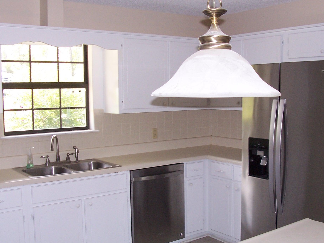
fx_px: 412
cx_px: 188
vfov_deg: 32.9
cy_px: 131
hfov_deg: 42.8
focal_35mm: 44
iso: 140
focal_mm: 6
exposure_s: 1/60
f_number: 2.8
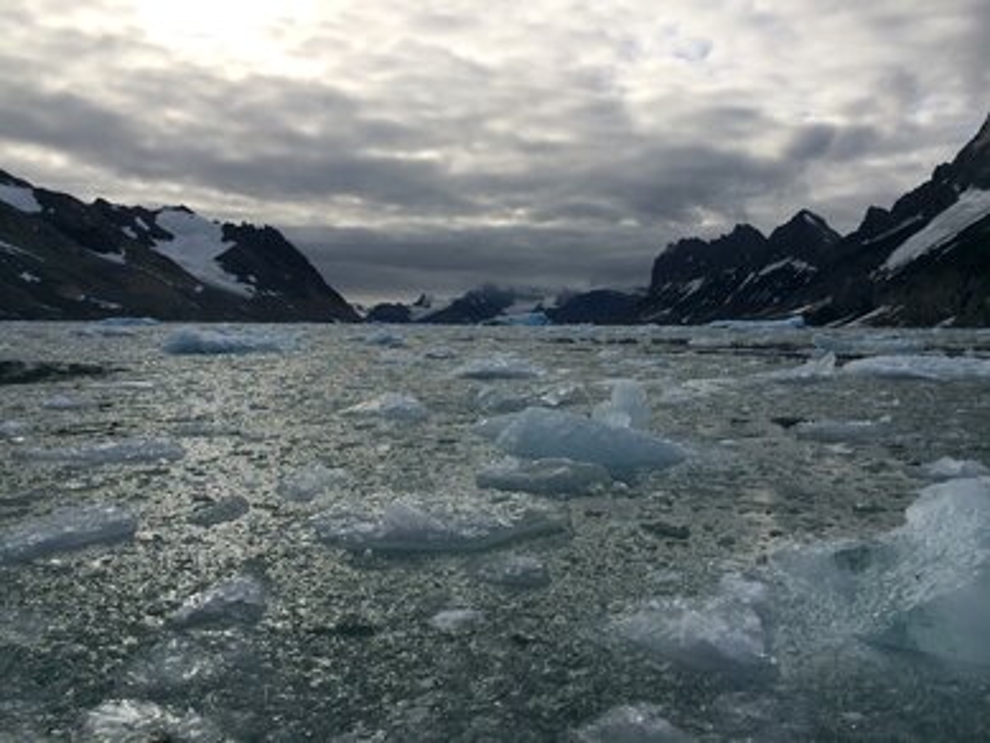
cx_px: 495
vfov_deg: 48.3
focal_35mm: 29
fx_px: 830
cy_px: 372
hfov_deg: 61.6
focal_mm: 4.15
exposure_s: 1/4566
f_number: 2.2
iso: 32
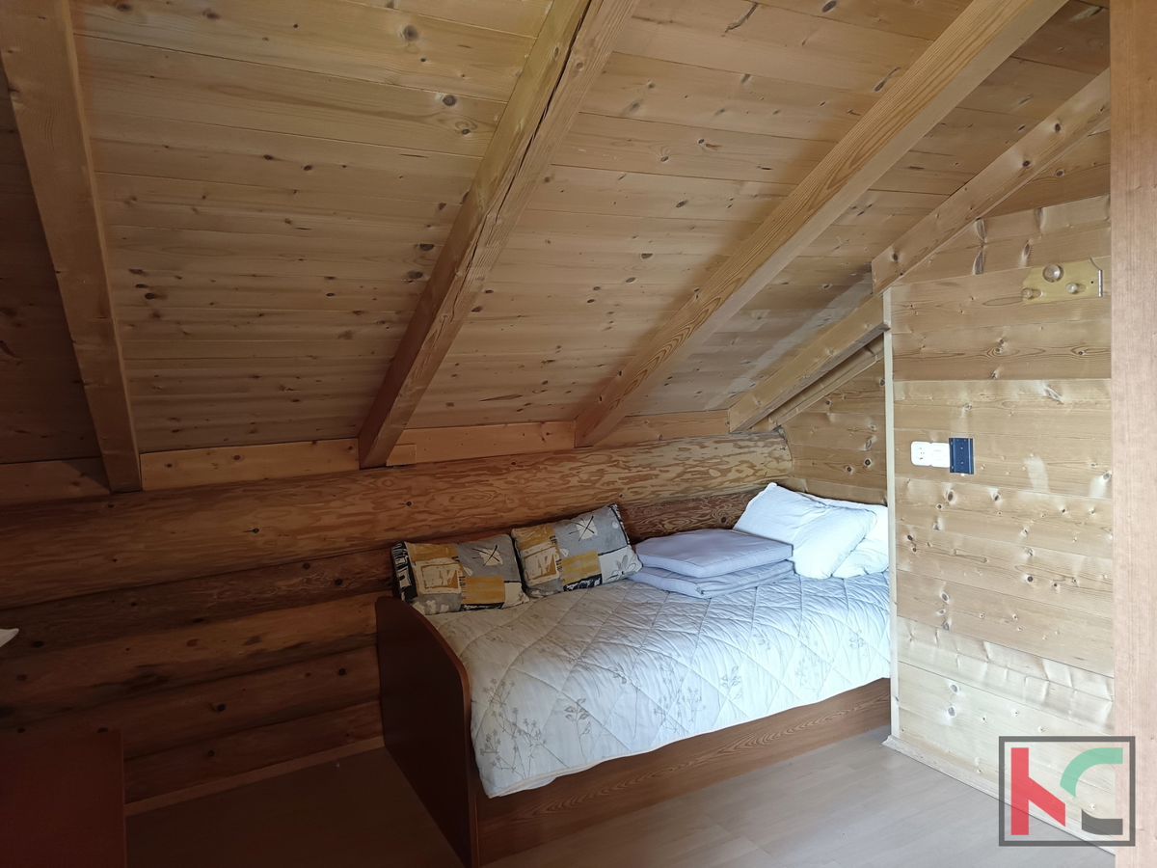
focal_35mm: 24
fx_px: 802
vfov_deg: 56.8
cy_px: 434
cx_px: 578
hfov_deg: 71.6
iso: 1654
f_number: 1.75
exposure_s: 1/25
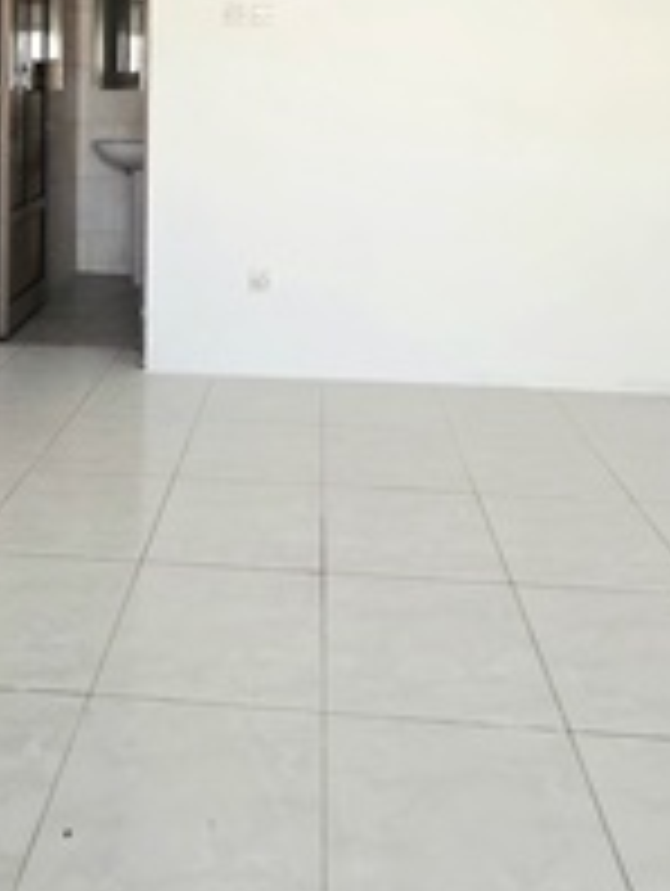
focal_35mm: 30
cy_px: 83
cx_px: 245
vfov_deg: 52.4
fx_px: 773
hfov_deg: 46.4
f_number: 1.9
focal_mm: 2.2
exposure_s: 1/50.3
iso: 160
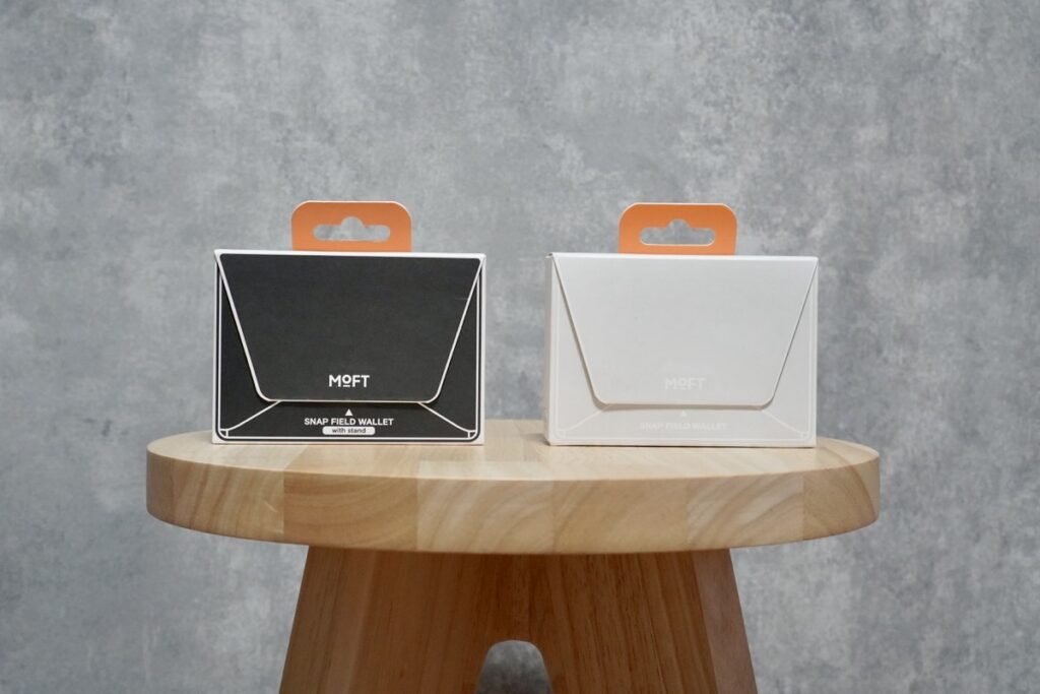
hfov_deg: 37.8
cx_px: 520
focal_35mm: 52
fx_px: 1517
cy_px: 347
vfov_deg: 25.8
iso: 3200
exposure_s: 1/60
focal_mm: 35
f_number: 6.3
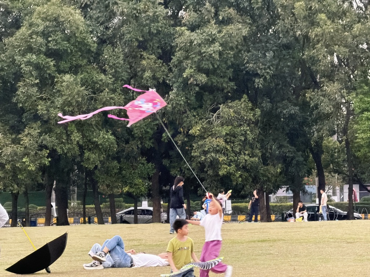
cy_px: 138
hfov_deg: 9.9
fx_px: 2138
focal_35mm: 200
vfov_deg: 7.4
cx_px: 185
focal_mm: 16.89
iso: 500
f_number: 2.8
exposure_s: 1/79
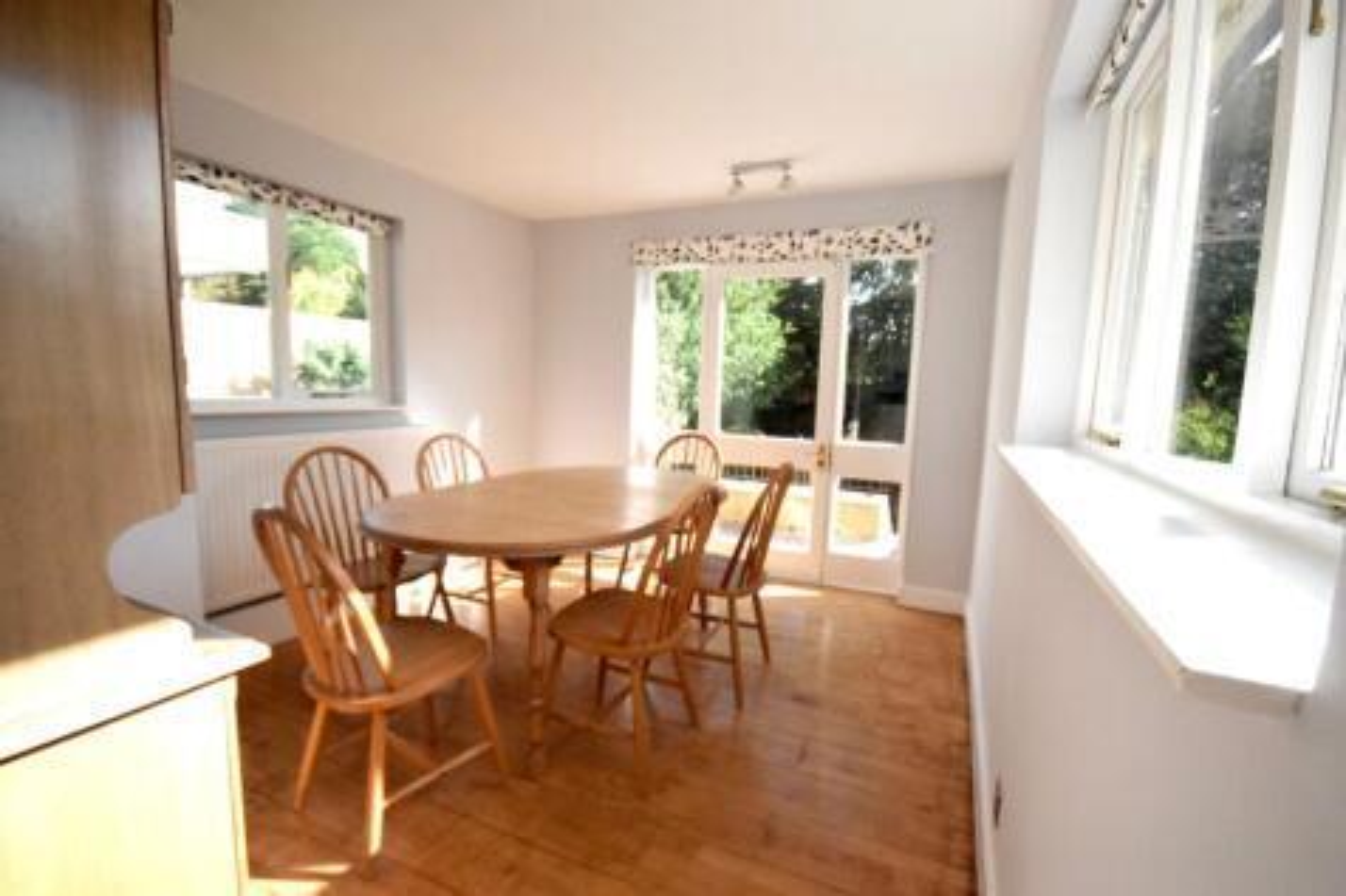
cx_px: 673
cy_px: 448
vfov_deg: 77.3
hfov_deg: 100.4
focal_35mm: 15
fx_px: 561
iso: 5000
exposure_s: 1/4000
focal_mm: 10
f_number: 7.1
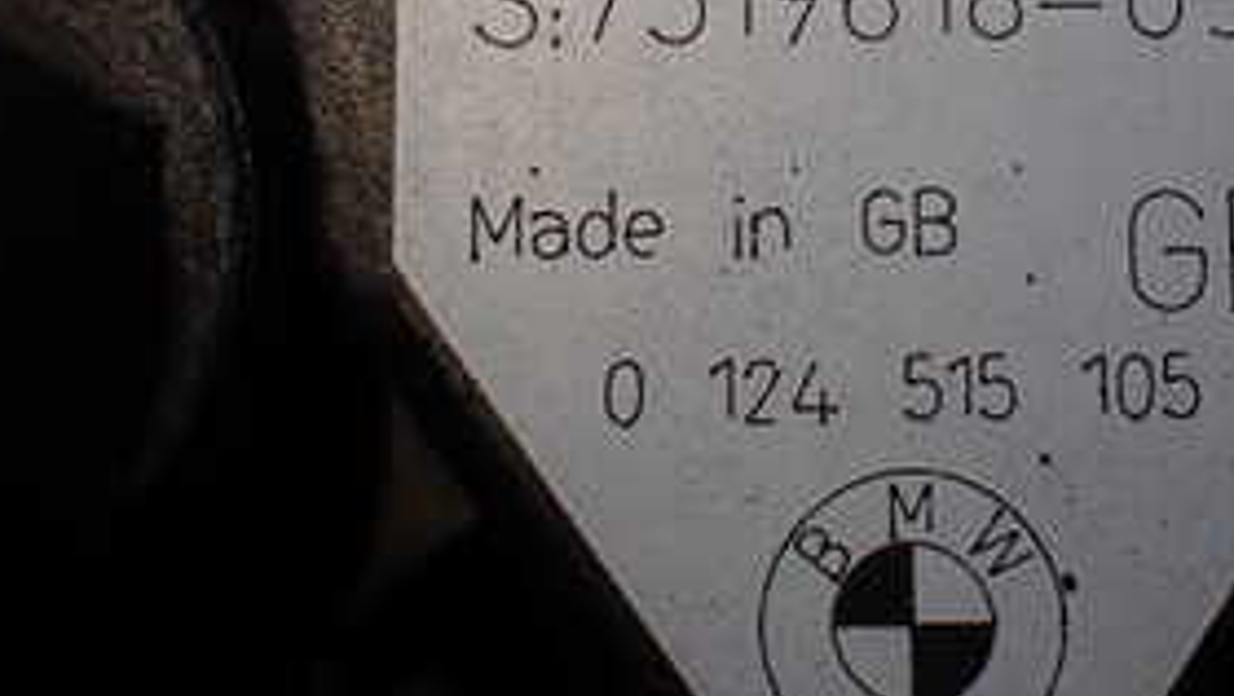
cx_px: 833
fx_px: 2292
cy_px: 101
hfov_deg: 29.9
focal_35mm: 70
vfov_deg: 17.1
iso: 100
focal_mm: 5.4
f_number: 3.2
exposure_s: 1/200
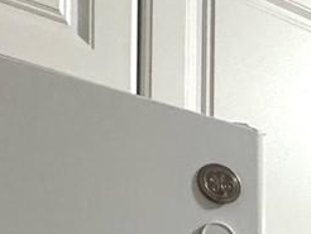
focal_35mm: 91
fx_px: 818
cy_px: 430
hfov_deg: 14.8
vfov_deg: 14.2
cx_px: 722
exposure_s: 1/60
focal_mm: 2.22
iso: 320
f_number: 2.2
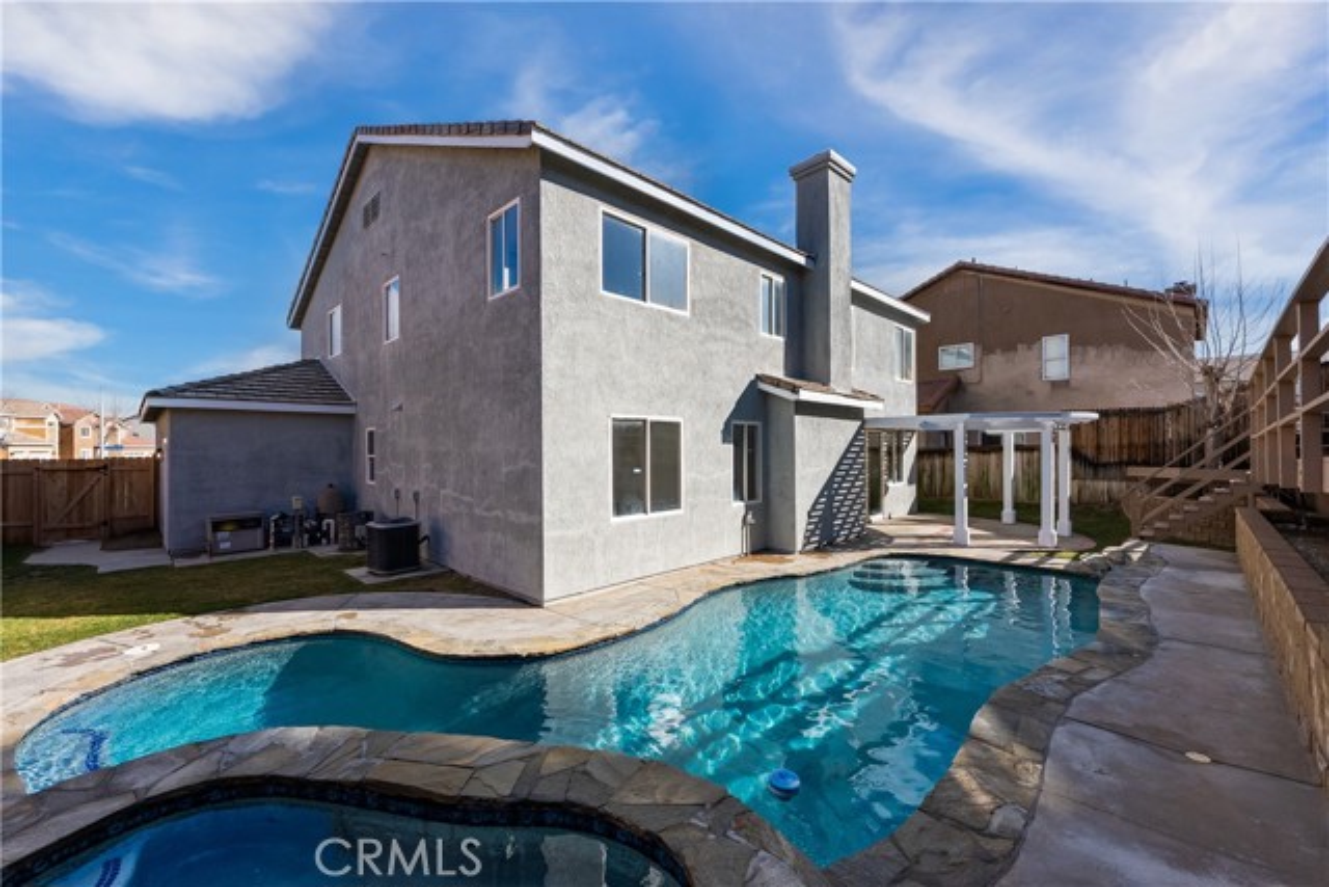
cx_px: 664
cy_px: 444
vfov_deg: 81.2
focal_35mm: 14
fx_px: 517
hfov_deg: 104.2
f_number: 7.1
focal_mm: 14
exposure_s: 1/640
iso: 320
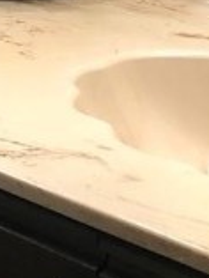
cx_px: -190
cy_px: -248
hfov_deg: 7.8
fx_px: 1471
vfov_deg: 10.1
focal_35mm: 183
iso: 32
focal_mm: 3.99
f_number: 1.8
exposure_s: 1/30
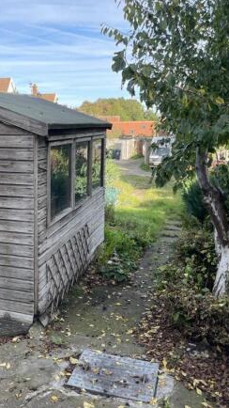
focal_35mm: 38
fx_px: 410
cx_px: 49
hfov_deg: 30.5
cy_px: 204
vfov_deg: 52.8
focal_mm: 4.2
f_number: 1.6
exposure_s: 1/520
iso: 32
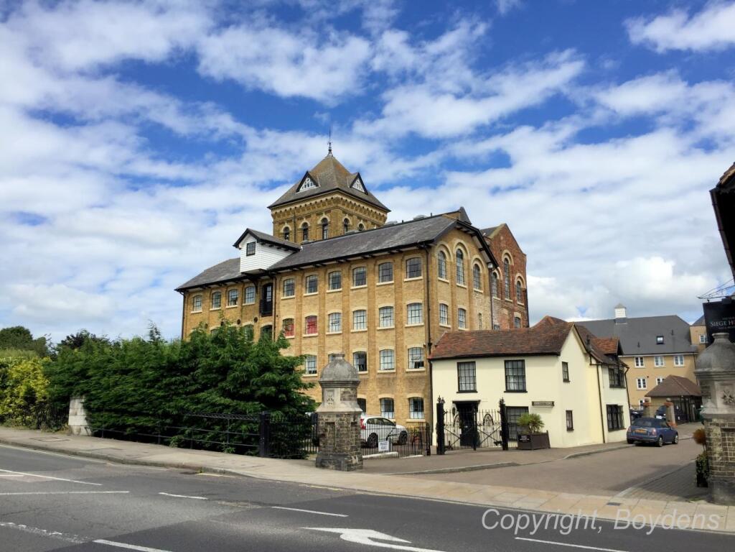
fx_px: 616
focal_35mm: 29
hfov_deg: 61.7
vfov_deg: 48.2
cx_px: 368
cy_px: 276
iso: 32
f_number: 2.2
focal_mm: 4.15
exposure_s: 1/2475
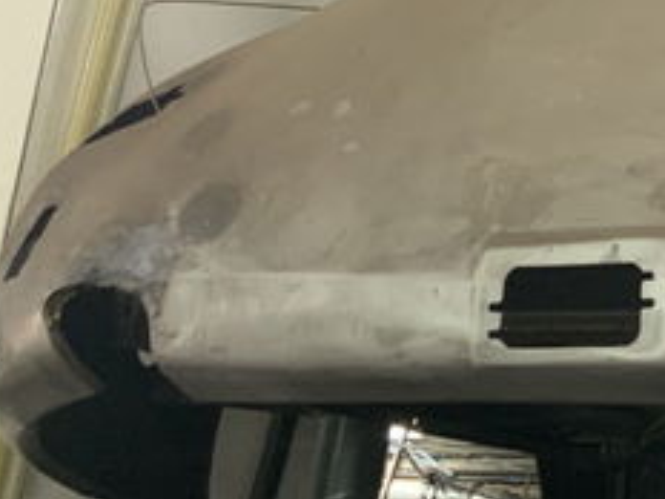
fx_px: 1844
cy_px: 155
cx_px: 920
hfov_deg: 18.6
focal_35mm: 96
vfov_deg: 15.4
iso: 80
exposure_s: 1/50
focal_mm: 3
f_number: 1.8
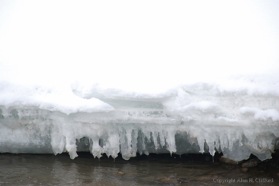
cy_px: 93
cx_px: 140
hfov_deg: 6.9
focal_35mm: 300
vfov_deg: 4.6
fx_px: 2327
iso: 100
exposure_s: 1/200
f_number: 5.6
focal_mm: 200
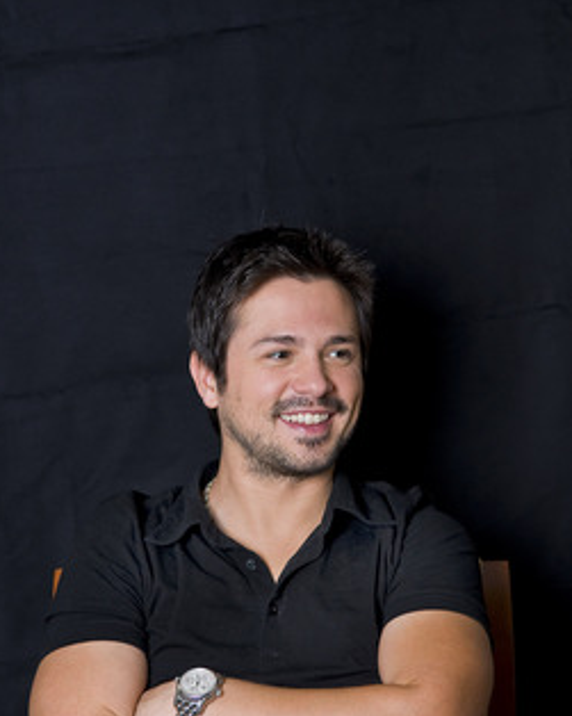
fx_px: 2087
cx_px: 271
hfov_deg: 15.6
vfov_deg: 19.4
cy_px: 447
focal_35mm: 99
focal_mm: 55
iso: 100
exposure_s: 1/80
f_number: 5
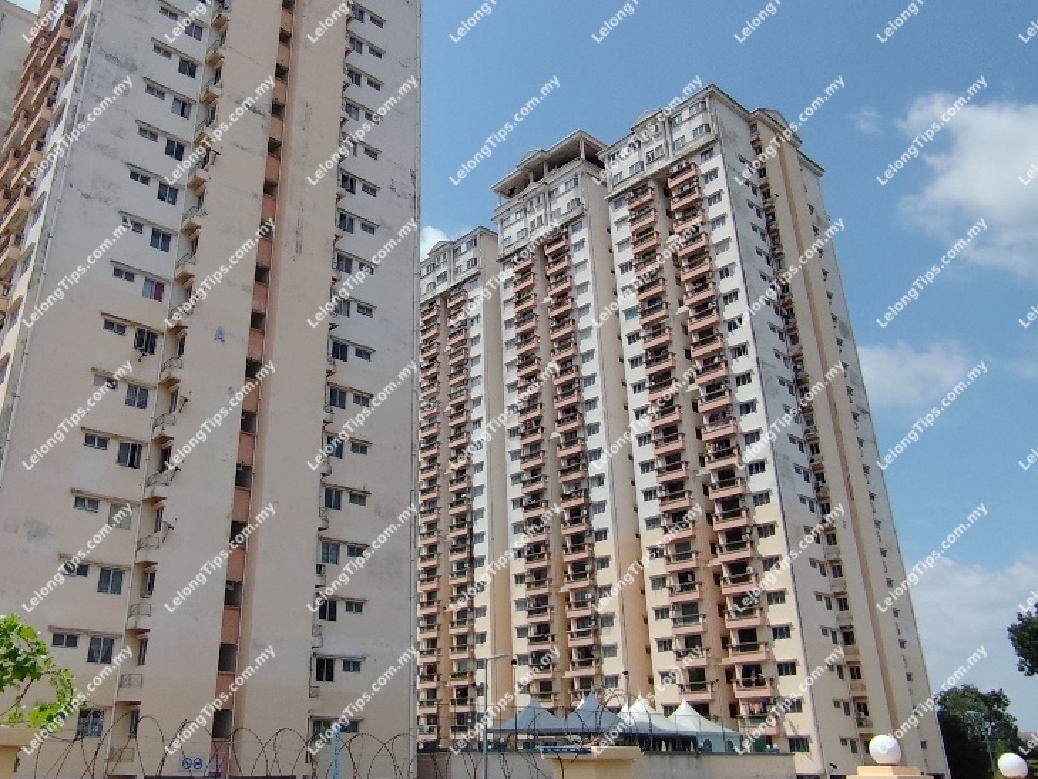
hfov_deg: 62.9
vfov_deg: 50.8
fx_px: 810
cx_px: 312
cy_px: 288
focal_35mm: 27
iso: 50
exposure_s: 1/4992
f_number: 2.2
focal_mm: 1.65
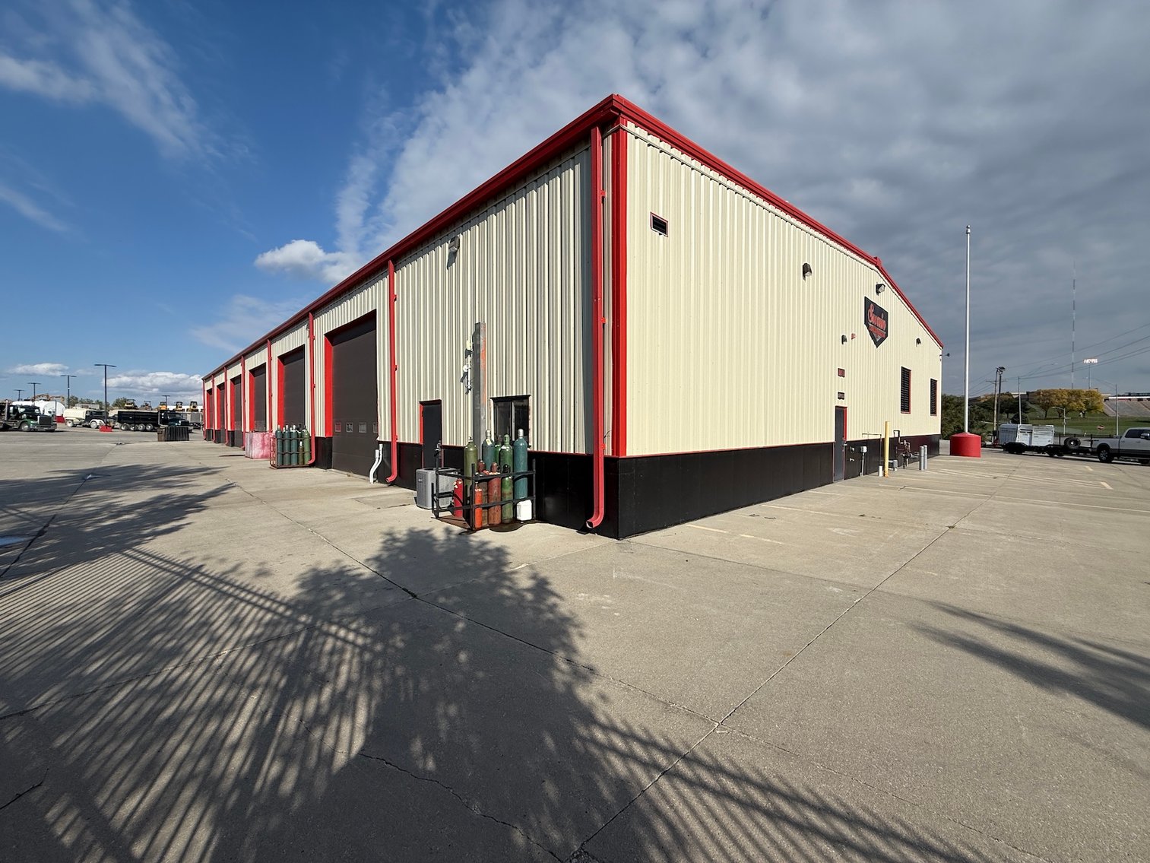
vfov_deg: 85.7
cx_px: 575
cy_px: 432
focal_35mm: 14
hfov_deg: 102.1
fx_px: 465
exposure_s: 1/4425
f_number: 2.2
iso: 50
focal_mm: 2.22
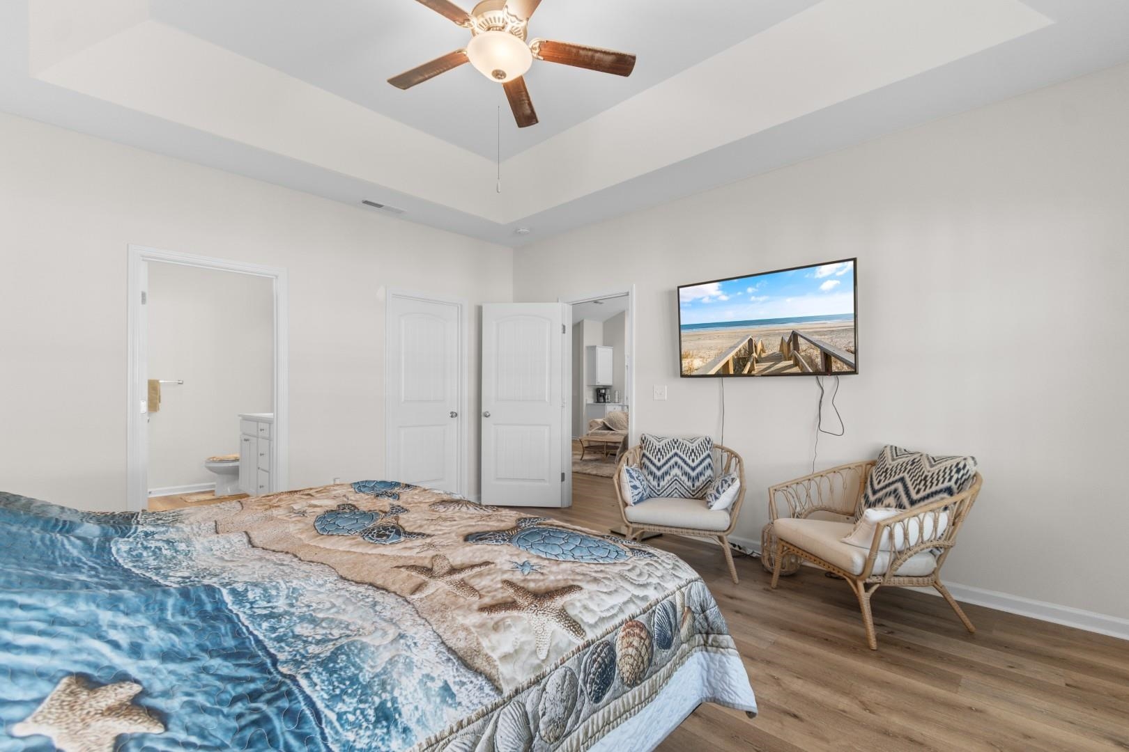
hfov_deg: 100.4
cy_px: 376
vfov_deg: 77.3
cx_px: 564
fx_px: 470
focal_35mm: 15
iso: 100
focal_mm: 10
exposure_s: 1.6
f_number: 4.5
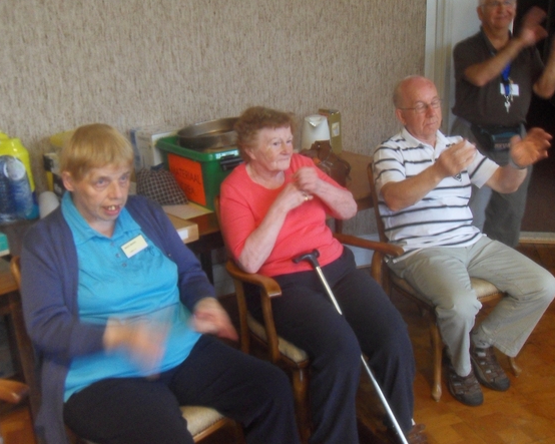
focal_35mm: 37
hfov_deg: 49.1
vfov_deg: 40.1
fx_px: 608
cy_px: 225
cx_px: 280
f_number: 3.5
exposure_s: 1/15
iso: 400
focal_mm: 6.3
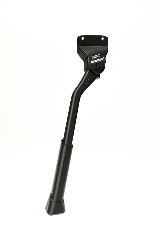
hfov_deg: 29.9
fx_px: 291
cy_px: 116
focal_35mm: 45
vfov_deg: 43.6
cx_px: 78
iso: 200
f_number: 16
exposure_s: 1/160
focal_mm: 45
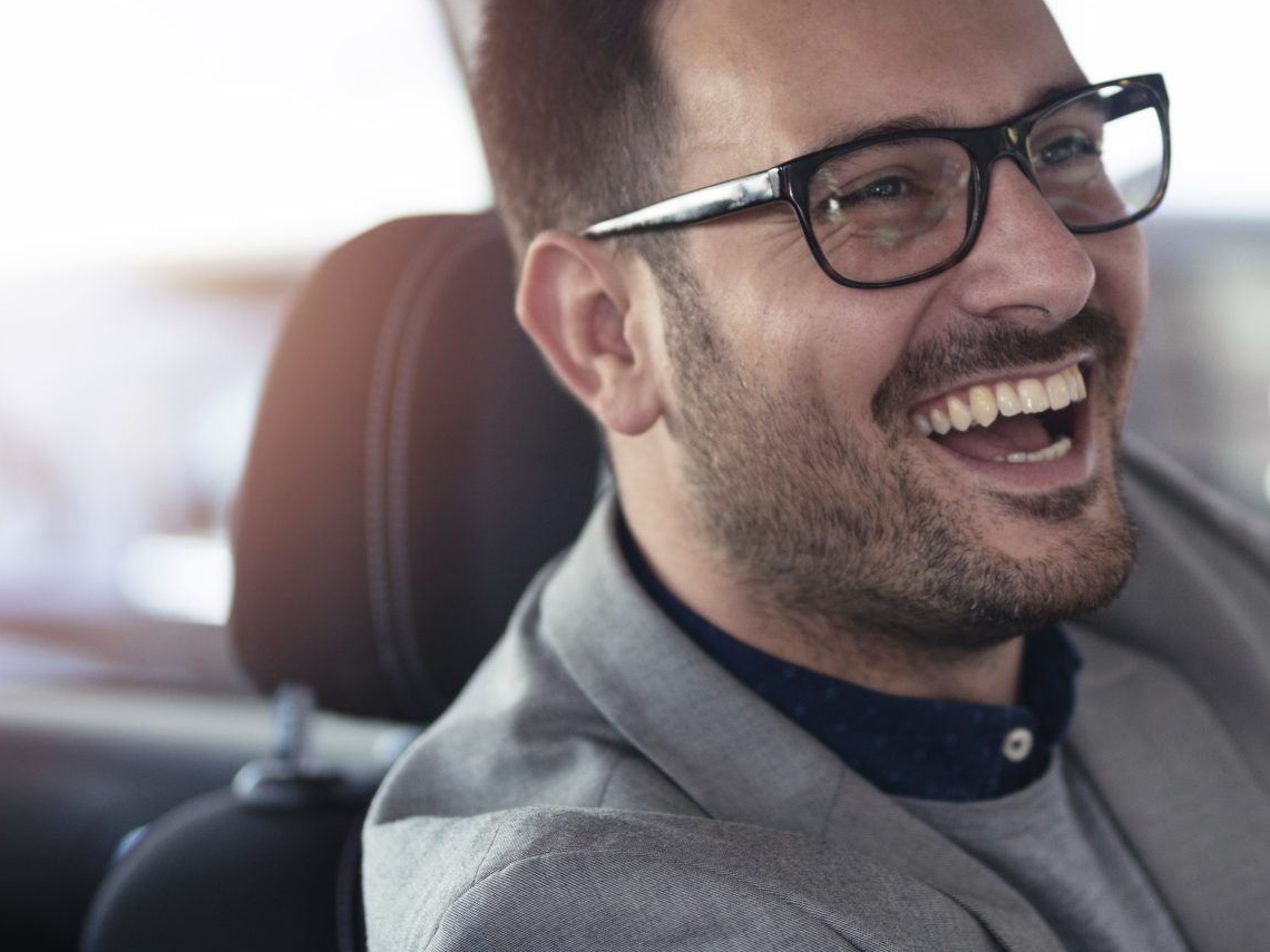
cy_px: 483
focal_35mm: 108
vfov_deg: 13.7
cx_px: 1112
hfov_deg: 18.0
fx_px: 3962
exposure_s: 1/250
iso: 320
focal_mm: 50
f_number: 1.6
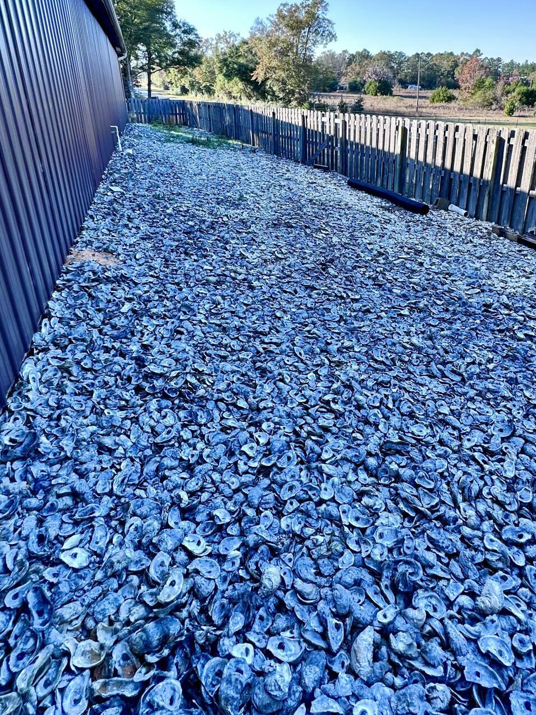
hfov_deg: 60.9
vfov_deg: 74.5
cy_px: 251
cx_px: 304
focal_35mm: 22
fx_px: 454
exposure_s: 1/290
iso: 40
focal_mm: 2.22
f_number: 2.2
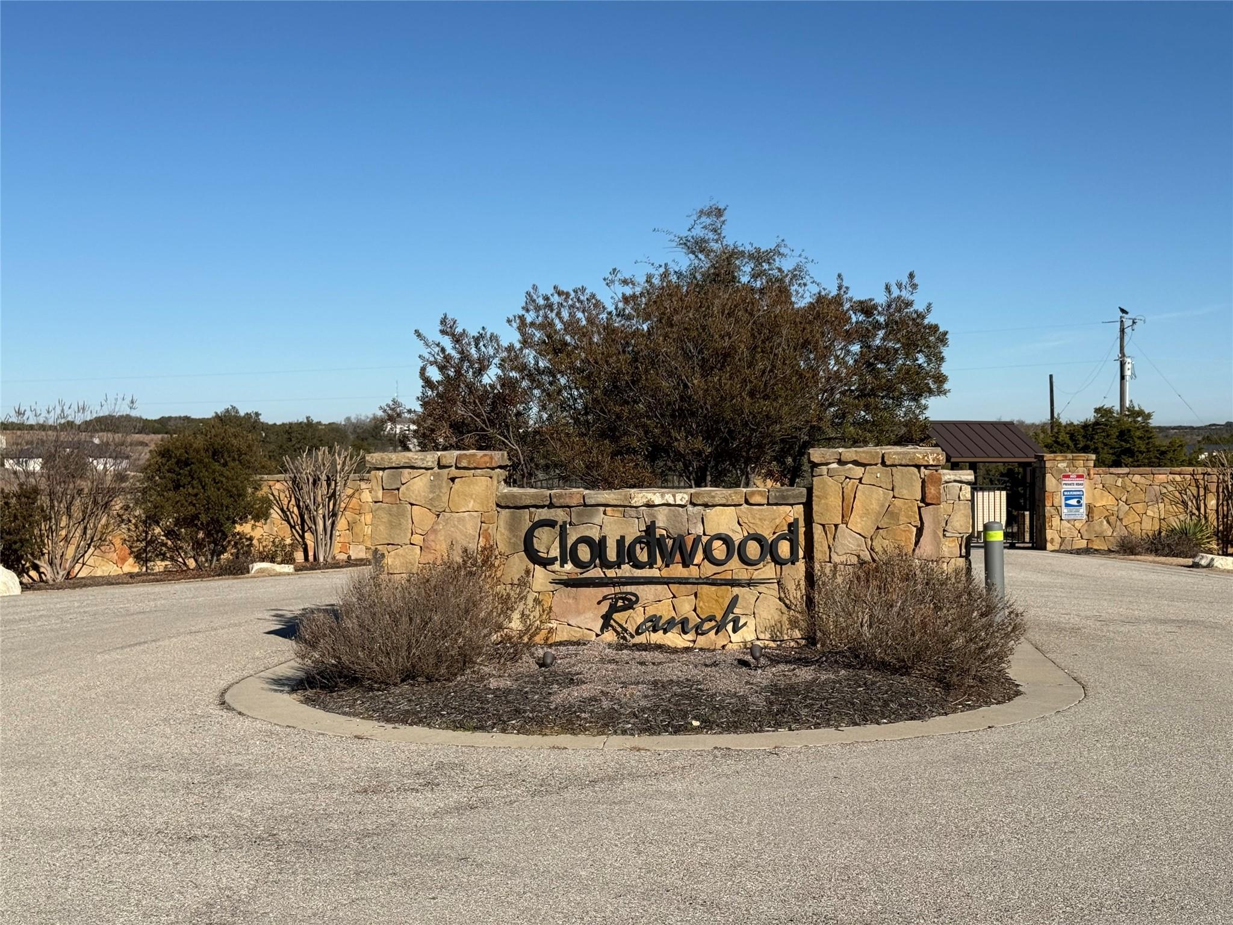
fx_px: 1710
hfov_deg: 39.7
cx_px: 616
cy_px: 462
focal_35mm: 48
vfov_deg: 30.3
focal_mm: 6.76
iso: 64
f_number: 1.78
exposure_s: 1/7143
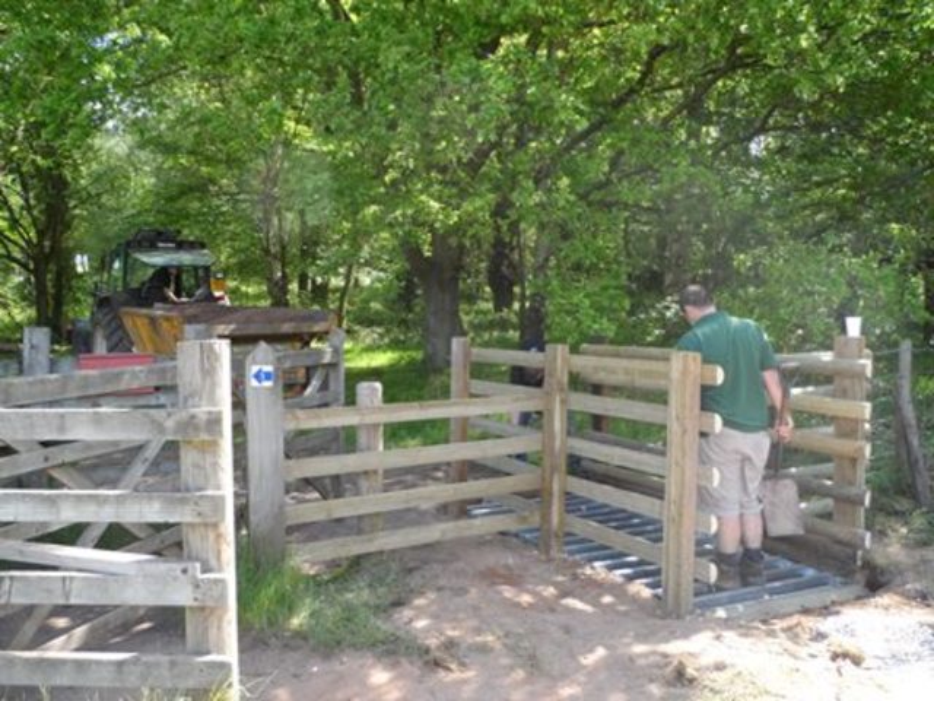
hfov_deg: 56.8
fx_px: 863
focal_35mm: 32
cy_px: 350
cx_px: 467
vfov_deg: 44.2
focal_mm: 5.3
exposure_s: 1/90
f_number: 3.4
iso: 80
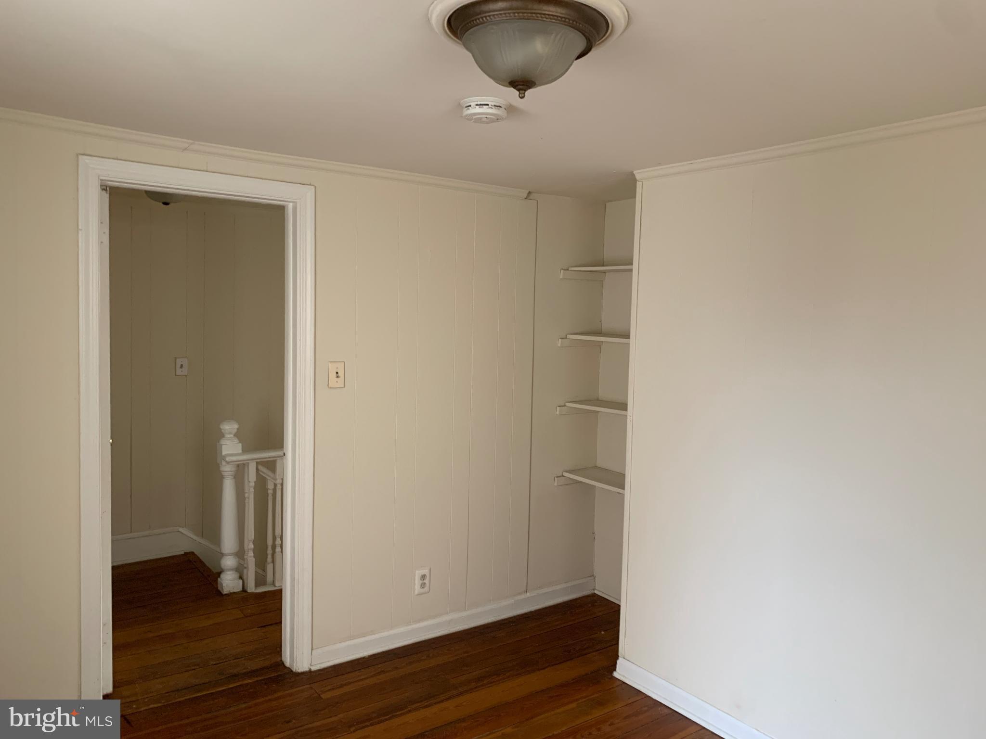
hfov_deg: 67.3
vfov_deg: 53.1
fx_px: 741
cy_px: 370
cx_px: 493
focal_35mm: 26
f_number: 1.8
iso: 200
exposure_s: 1/60
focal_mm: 4.25
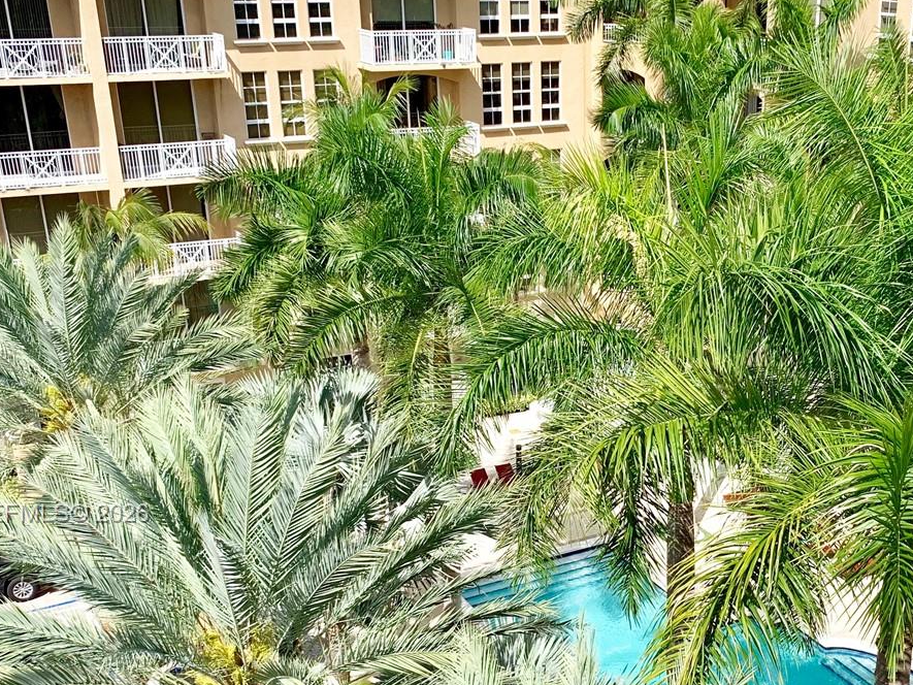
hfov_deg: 39.6
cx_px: 653
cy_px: 515
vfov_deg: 30.4
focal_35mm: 47
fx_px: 1240
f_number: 1.8
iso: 25
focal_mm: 4.25
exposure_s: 1/2364
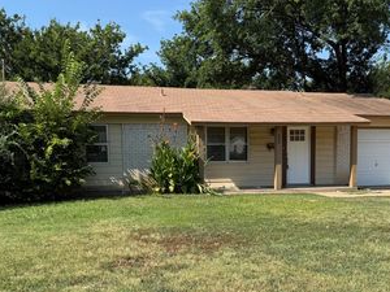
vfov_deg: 35.5
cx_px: 194
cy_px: 201
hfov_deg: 46.8
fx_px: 451
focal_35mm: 40
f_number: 1.78
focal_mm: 6.76
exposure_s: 1/3759
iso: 80
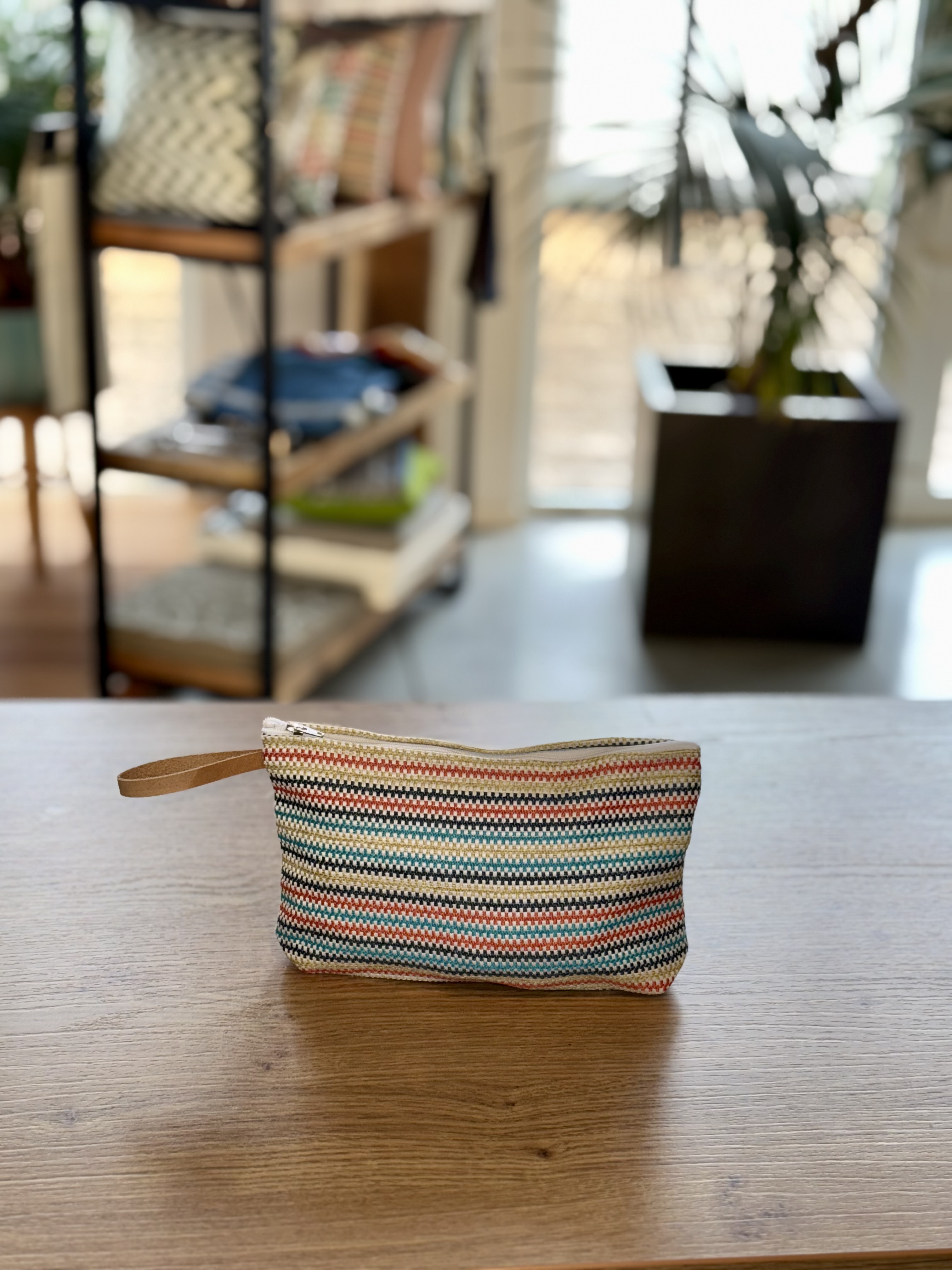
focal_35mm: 48
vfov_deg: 39.7
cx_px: 476
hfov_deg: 30.3
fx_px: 1760
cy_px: 635
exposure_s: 1/28
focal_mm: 6.76
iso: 64
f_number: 1.78
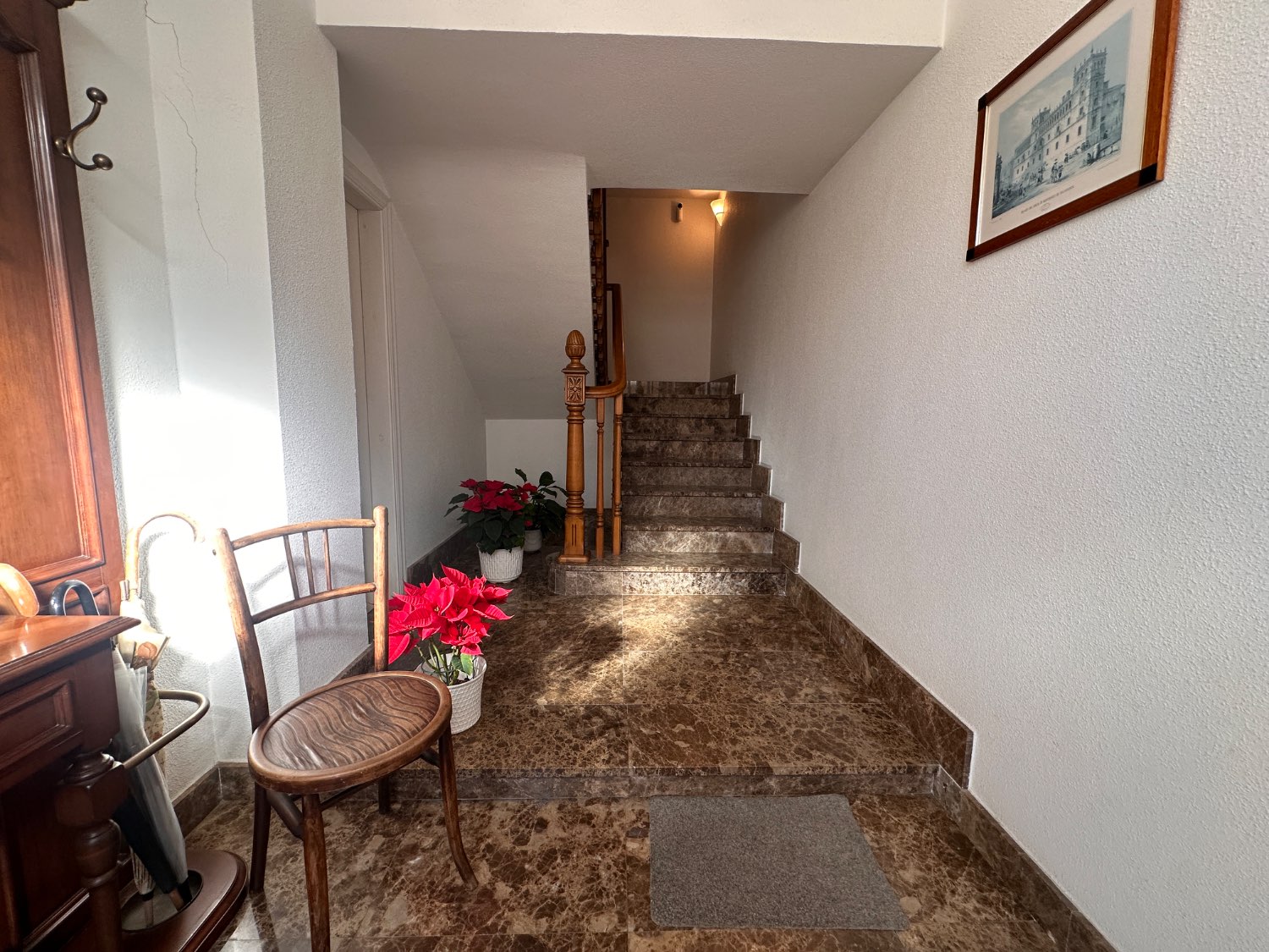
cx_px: 634
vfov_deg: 85.7
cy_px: 476
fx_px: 513
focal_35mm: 14
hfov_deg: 102.1
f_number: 2.2
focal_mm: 2.22
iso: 125
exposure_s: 1/99
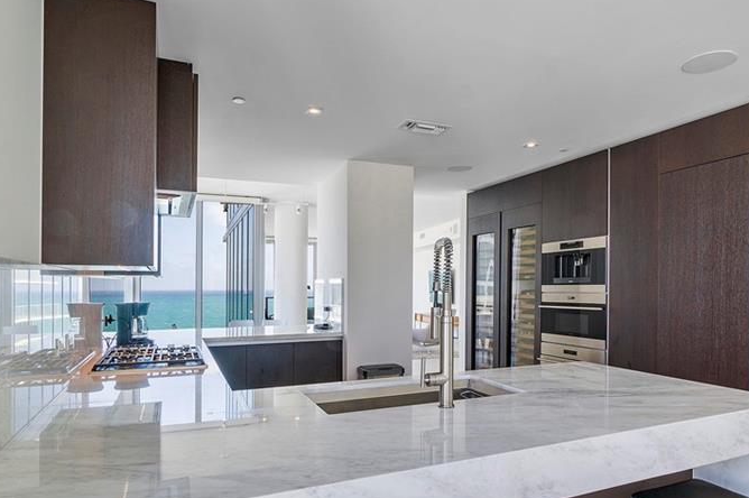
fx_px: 478
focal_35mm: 23
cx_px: 416
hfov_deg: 75.9
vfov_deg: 54.8
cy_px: 285
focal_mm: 10
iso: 160
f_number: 11
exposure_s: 1/13
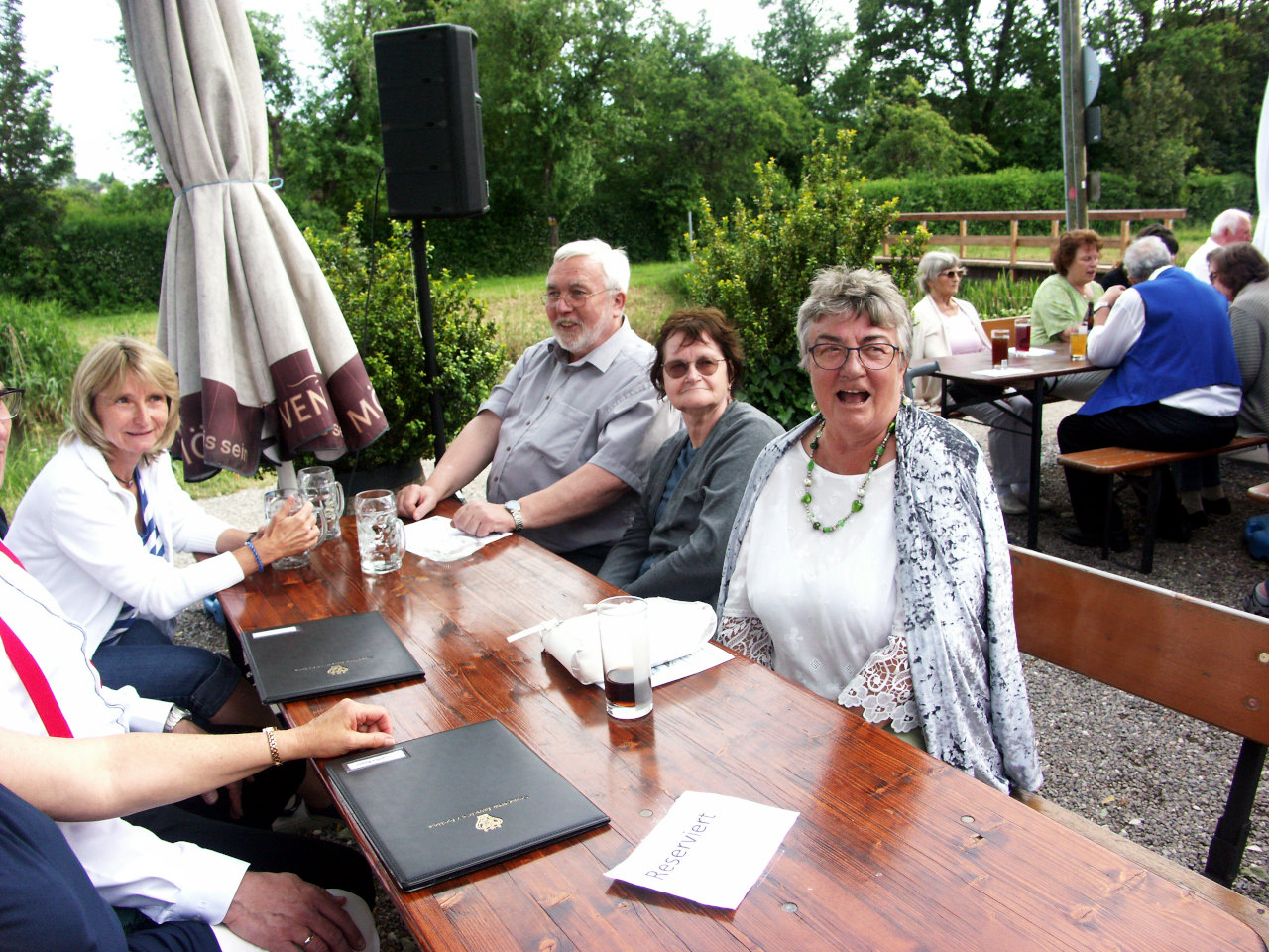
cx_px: 634
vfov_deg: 49.7
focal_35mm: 28
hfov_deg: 63.4
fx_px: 1026
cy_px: 476
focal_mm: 7.2
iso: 200
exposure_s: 1/500
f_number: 2.8
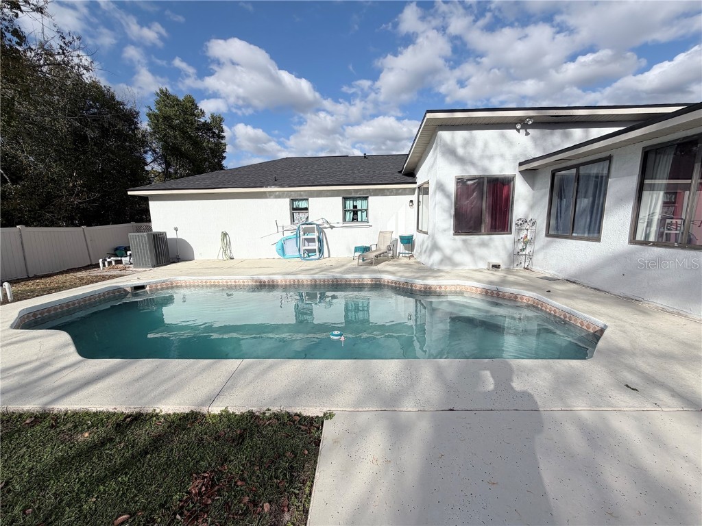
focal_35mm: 14
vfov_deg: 85.7
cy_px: 263
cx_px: 351
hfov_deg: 102.1
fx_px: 284
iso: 20
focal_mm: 2.22
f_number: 2.2
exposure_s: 1/1572
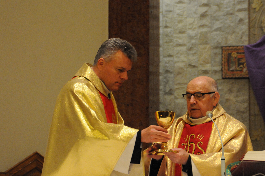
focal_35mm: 215
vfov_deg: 6.4
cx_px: 143
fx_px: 1581
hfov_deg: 9.6
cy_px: 87
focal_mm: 120
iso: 3200
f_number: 5.6
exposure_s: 1/50
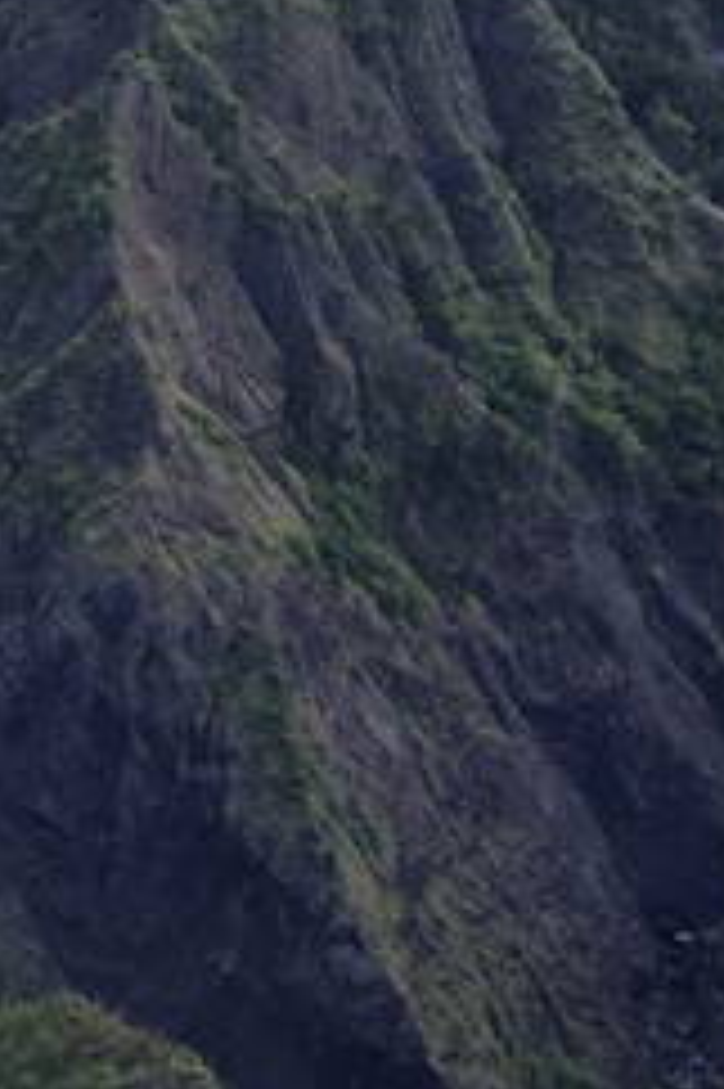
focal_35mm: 205
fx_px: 6193
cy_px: -1462
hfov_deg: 6.5
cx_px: -567
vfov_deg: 9.1
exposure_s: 1/1000
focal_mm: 31
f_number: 5.6
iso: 800
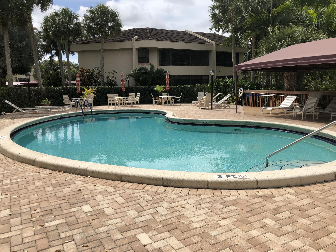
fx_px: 272
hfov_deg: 63.4
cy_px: 126
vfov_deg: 49.7
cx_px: 168
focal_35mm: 28
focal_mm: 4
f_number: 1.8
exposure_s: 1/2525
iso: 20
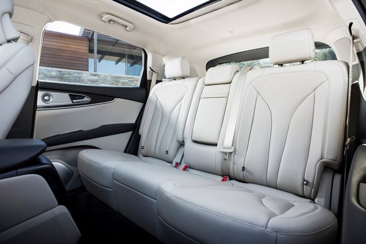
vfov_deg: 61.9
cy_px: 122
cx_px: 183
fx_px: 203
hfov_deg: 84.0
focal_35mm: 20
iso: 400
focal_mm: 20
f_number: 8
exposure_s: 1/40
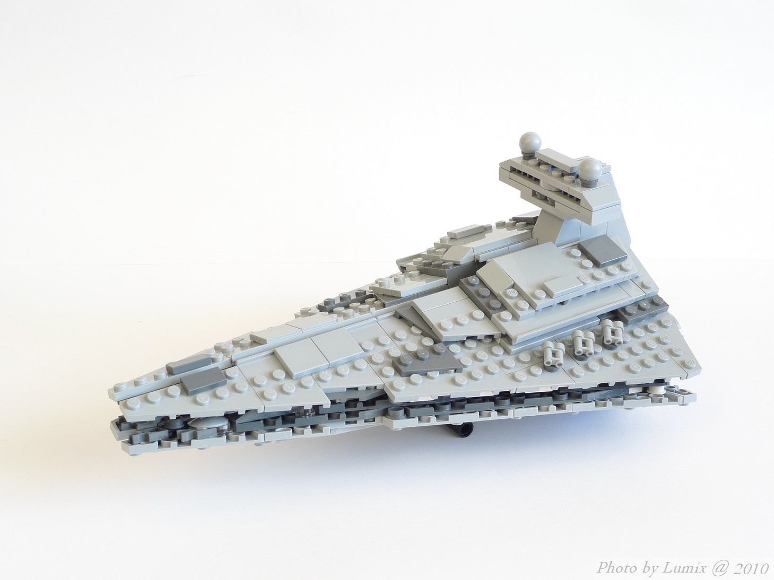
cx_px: 387
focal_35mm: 52
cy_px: 290
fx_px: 1163
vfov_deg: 28.0
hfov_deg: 36.8
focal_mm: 11.1
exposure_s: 1.3
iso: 80
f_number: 4.5
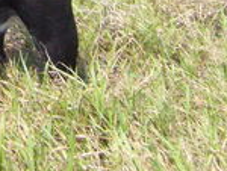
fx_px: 979
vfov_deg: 9.5
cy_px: -141
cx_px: -157
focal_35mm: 149
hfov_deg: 12.3
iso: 400
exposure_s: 1/1000
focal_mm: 5.8
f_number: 5.6
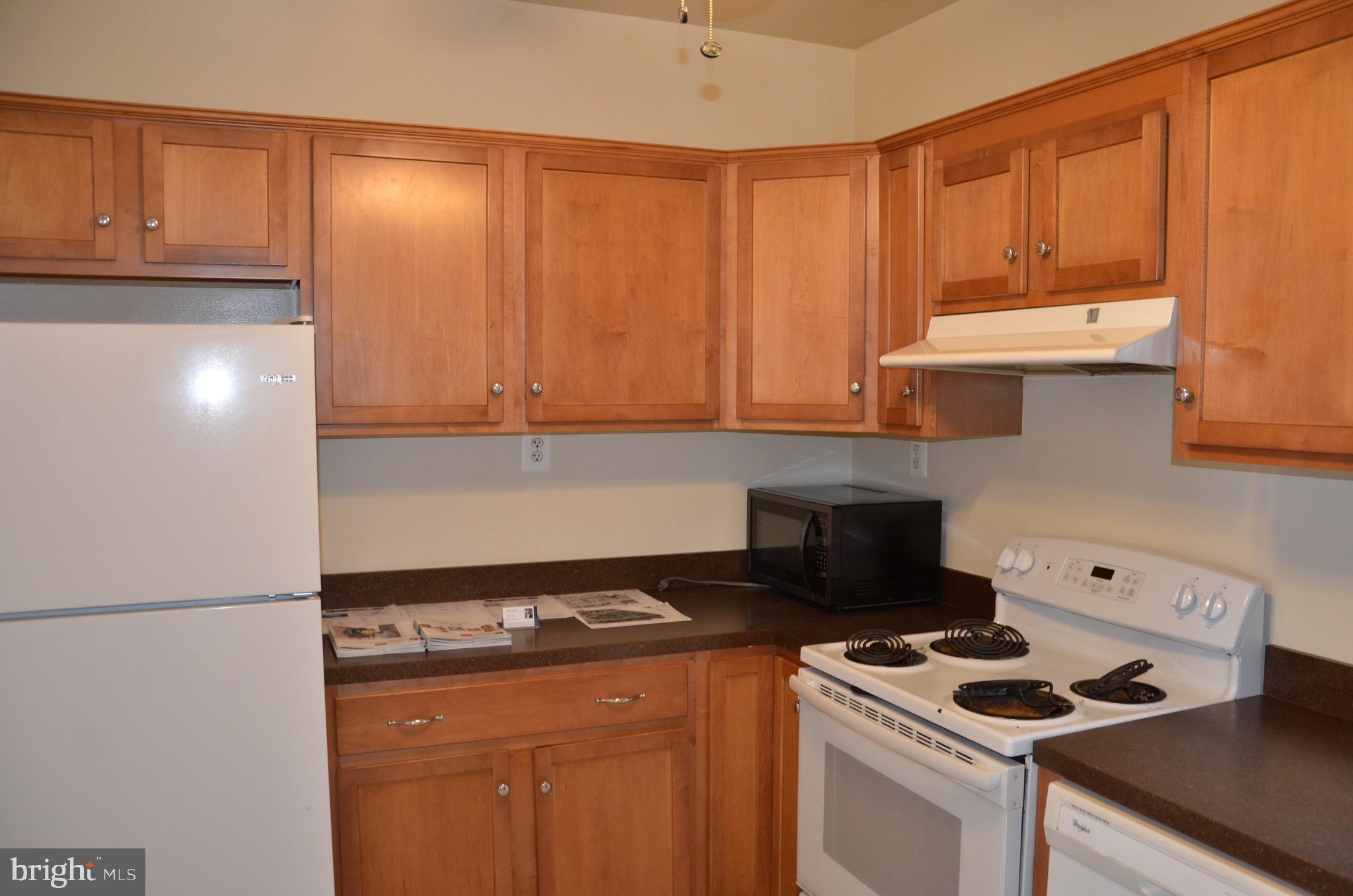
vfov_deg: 47.7
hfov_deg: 67.5
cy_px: 448
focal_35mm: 27
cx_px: 676
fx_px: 1013
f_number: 3.5
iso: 800
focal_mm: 18
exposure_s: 1/60
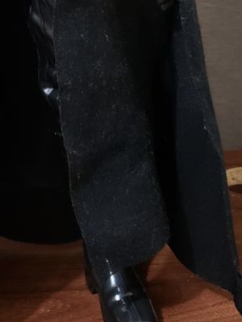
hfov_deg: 17.5
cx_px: -7
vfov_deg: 21.7
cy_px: -86
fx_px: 764
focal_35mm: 82
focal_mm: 4.3
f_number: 1.5
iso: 250
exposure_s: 1/12
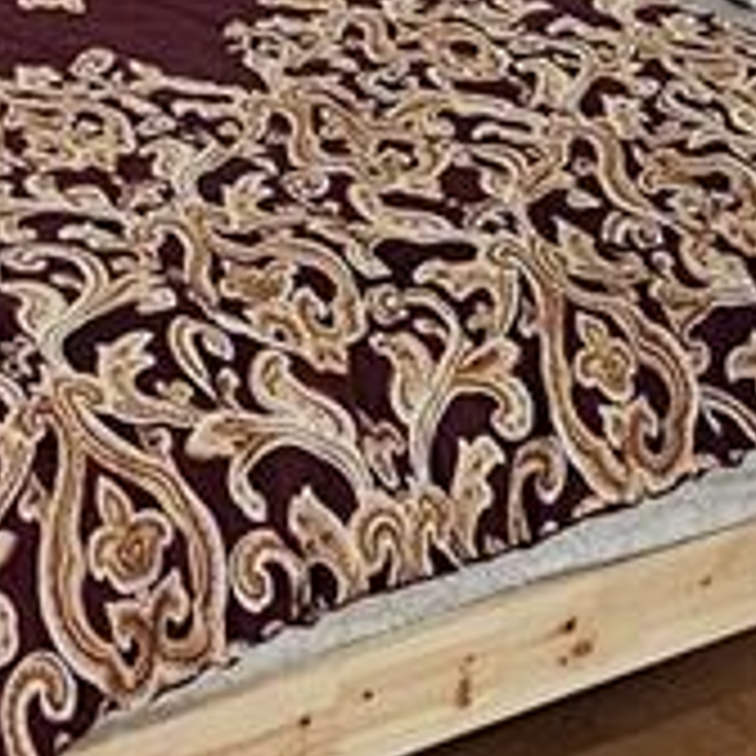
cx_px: 72
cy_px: 148
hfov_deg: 20.7
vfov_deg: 20.9
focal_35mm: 82
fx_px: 2026
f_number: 2.2
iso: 320
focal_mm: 2.2
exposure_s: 1/40
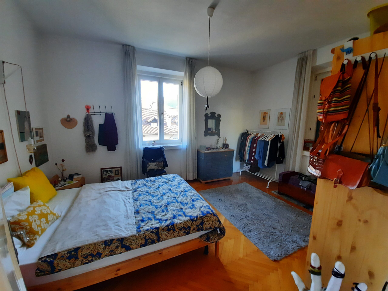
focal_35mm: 13
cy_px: 146
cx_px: 194
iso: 200
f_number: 2.2
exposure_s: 1/33
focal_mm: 1.74
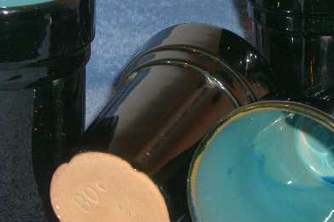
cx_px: 157
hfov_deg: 15.4
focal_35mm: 133
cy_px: 105
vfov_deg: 10.3
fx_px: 1234
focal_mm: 16.3
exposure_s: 1/60
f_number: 4.3
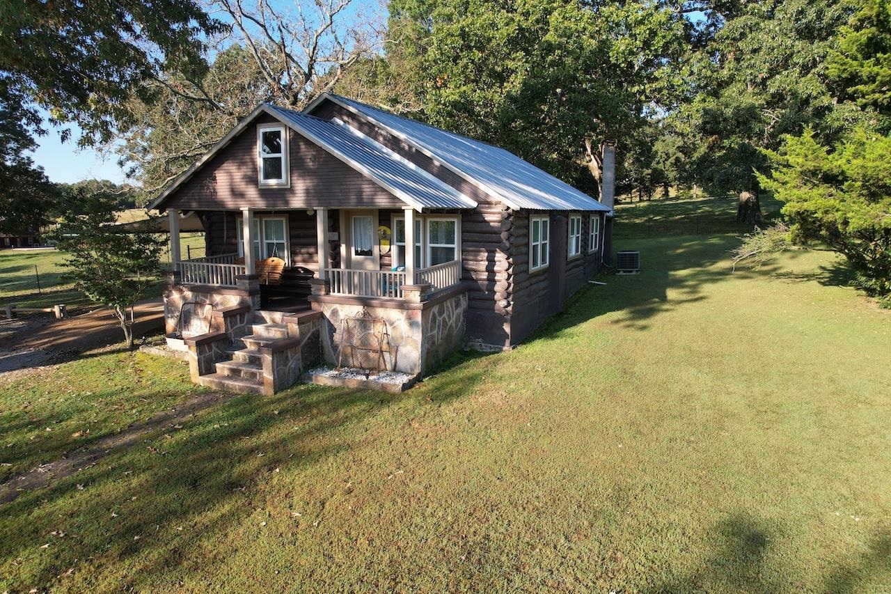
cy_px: 297
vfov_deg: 57.2
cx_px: 446
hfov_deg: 78.6
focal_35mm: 22
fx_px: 544
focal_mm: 8.38
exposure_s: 1/80
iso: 110
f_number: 2.8
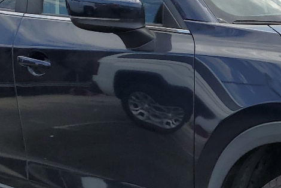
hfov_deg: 21.1
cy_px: 160
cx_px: 301
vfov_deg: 14.8
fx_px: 719
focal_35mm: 92
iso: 50
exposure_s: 1/2500
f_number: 1.5
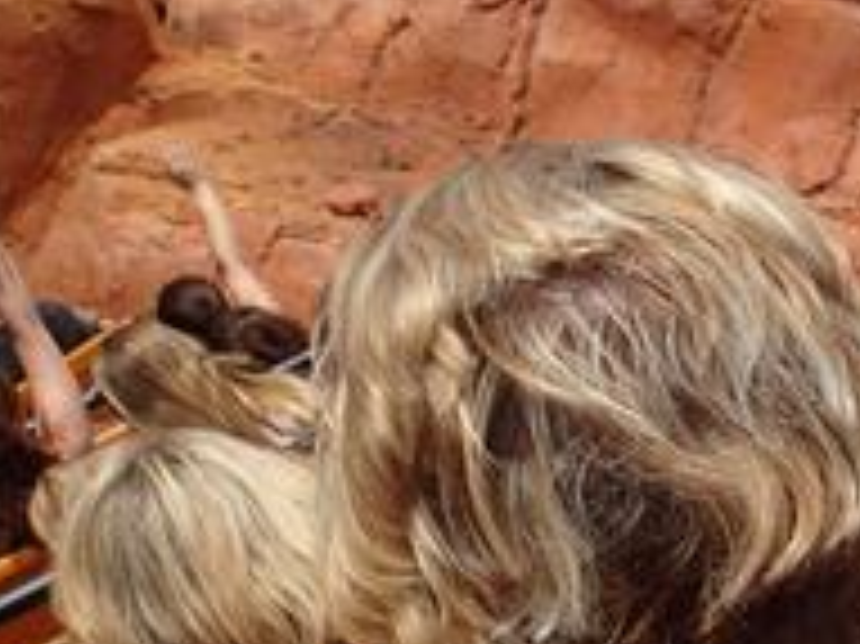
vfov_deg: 24.7
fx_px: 1465
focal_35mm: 59
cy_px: 252
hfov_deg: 31.9
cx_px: 680
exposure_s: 1/500
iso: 200
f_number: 8
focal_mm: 4.5
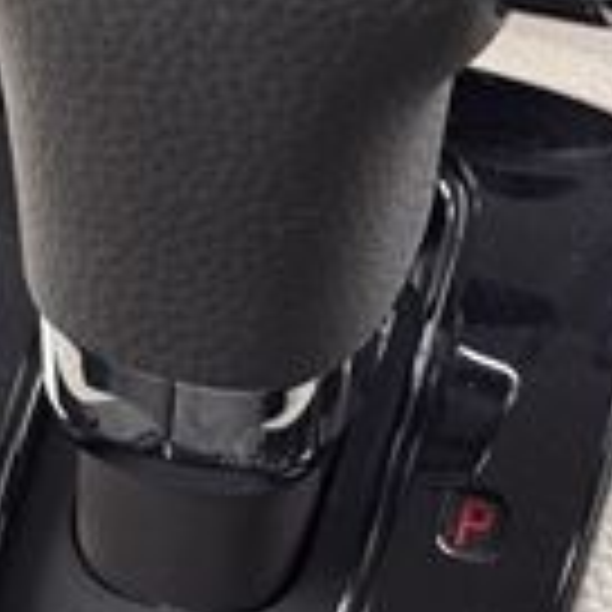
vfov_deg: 8.1
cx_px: 68
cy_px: 567
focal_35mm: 216
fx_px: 4320
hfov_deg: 8.1
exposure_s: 1/40
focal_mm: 5.96
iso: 200
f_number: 1.6
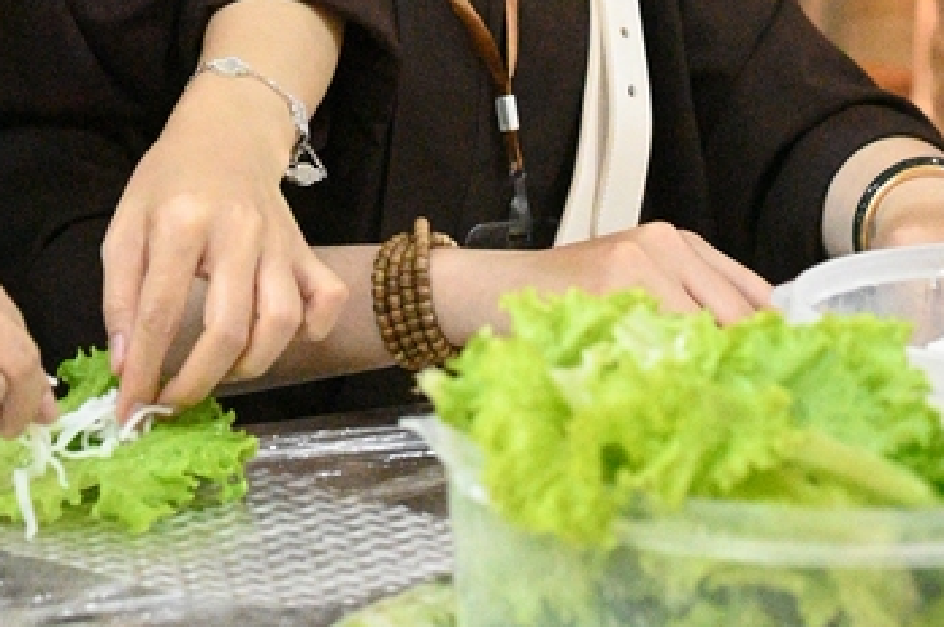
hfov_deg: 11.3
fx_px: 4768
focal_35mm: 182
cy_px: -288
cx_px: 200
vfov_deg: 7.4
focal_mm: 65
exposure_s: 1/250
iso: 32000
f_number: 5
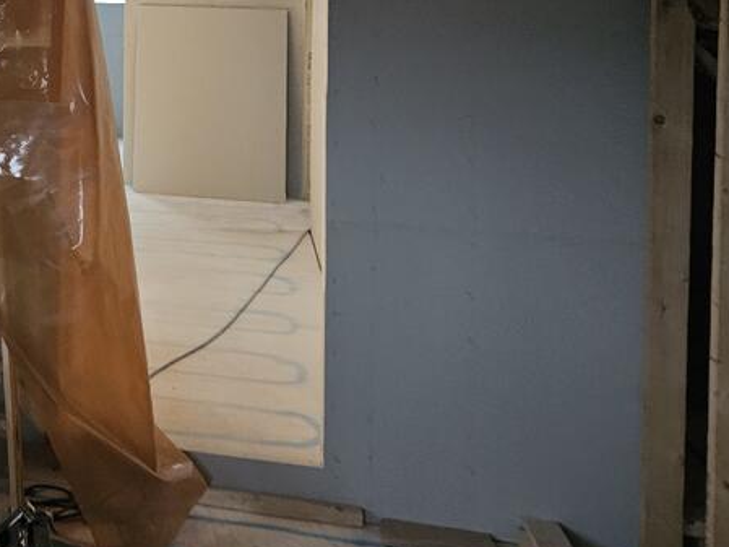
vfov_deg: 23.3
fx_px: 1243
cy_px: -54
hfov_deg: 28.9
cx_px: -114
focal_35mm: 59
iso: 1250
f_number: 1.8
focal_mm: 5.4
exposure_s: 1/25
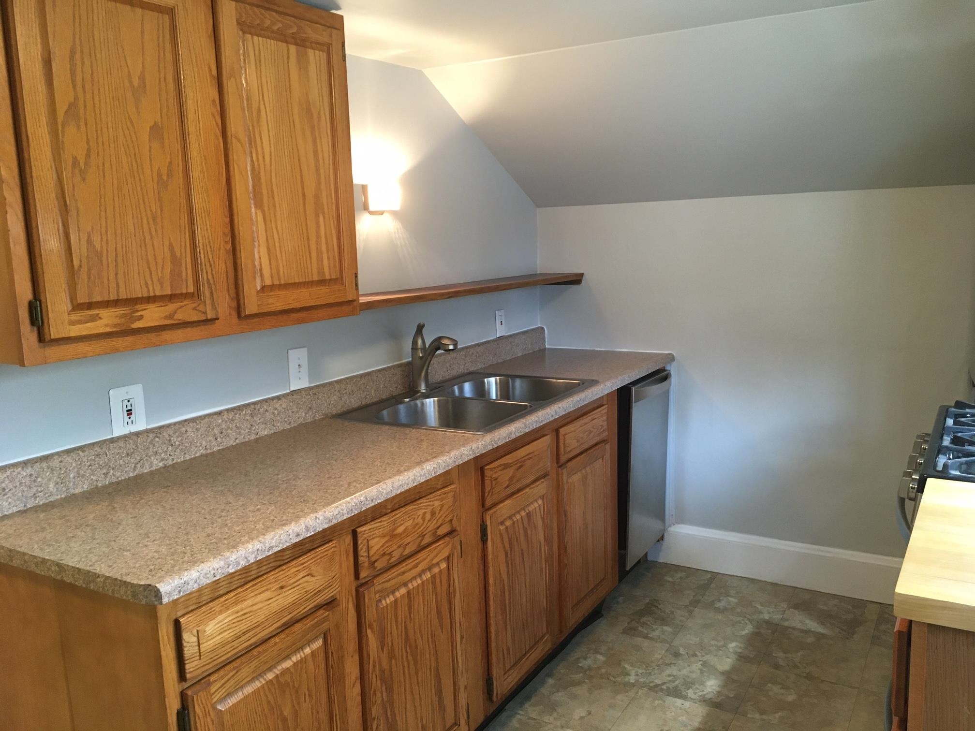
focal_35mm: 29
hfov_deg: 61.7
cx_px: 488
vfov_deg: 48.2
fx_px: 817
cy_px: 366
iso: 125
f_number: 2.2
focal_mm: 4.15
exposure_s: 1/30
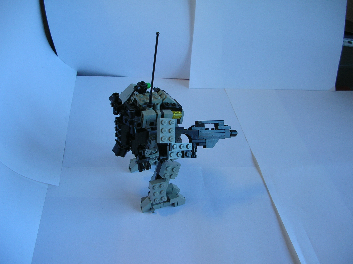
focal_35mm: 35
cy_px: 132
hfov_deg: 52.7
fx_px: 357
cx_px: 176
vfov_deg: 40.6
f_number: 2.8
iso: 50
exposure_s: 1/31.1
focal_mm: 5.8
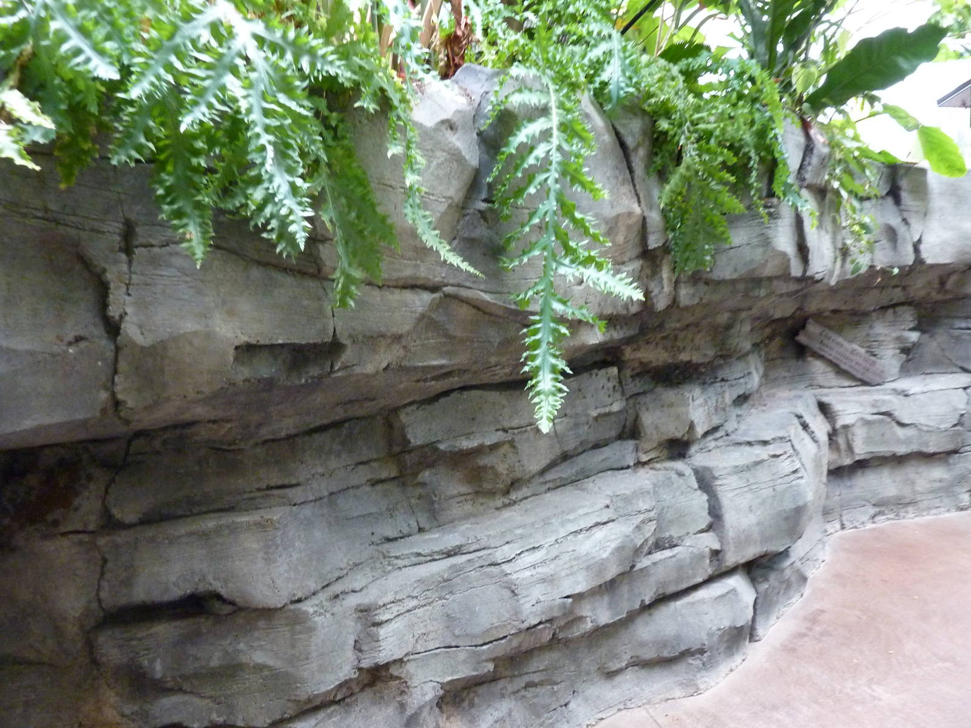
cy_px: 364
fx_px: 701
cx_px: 486
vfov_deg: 54.9
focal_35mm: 25
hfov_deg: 69.4
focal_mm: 4.1
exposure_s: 1/13
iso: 400
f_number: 3.3
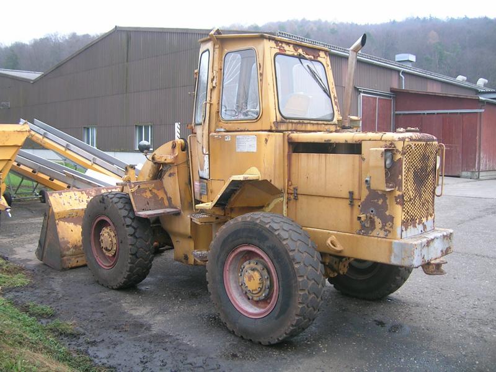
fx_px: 502
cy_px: 186
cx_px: 248
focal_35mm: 35
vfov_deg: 40.7
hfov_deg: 52.6
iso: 50
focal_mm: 5.4
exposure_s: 1/77.2
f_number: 2.8
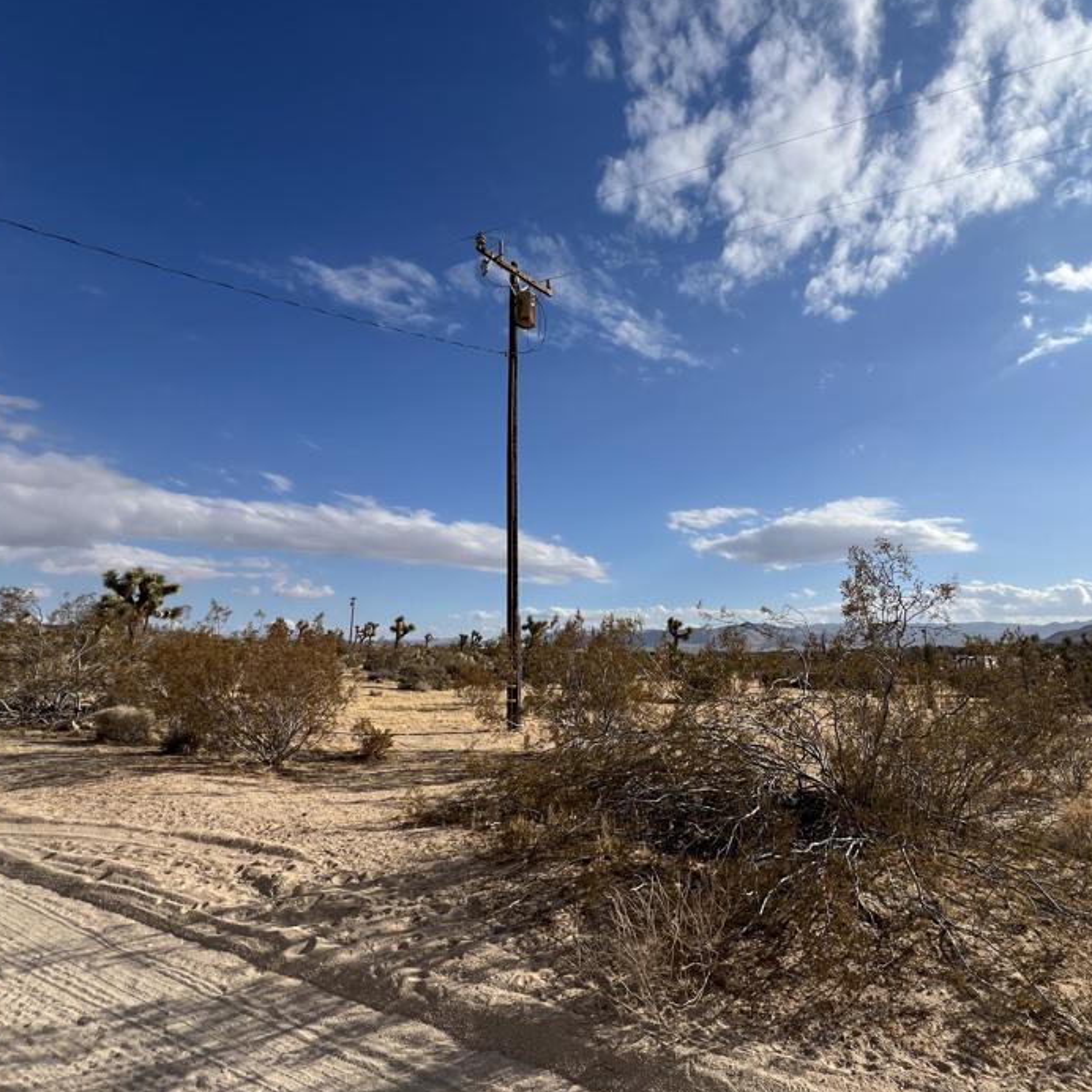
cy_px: 546
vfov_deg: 84.0
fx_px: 607
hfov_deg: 82.8
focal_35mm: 17
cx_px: 663
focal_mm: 1.57
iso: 32
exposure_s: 1/3040
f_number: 1.8
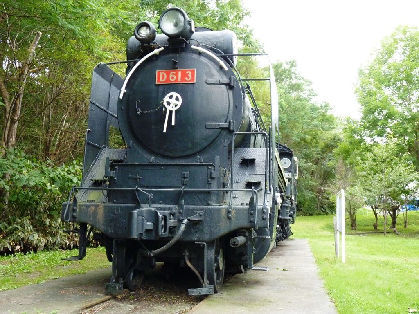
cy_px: 157
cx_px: 210
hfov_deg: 50.1
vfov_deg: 38.7
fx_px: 448
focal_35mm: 37
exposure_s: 1/25
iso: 400
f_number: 3
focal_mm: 6.6
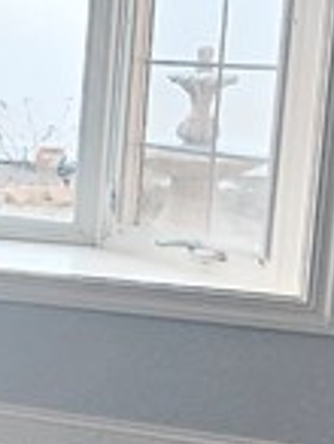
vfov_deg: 21.5
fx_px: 1167
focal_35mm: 91
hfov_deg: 12.6
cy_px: 195
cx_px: -477
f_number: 2.2
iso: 320
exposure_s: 1/60.2
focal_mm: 2.2
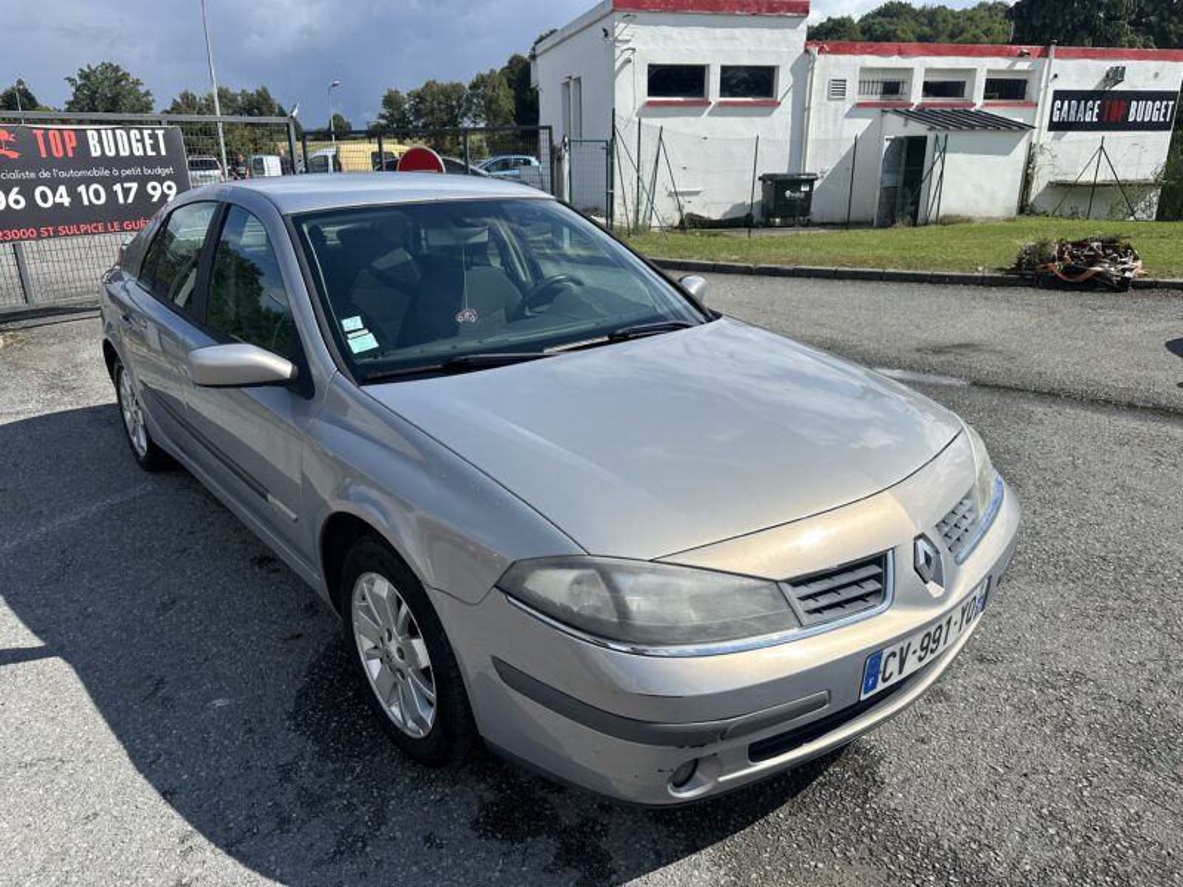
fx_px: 820
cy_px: 444
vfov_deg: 56.8
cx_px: 592
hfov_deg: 71.6
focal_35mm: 24
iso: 80
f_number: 1.78
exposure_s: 1/5525
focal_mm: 6.86
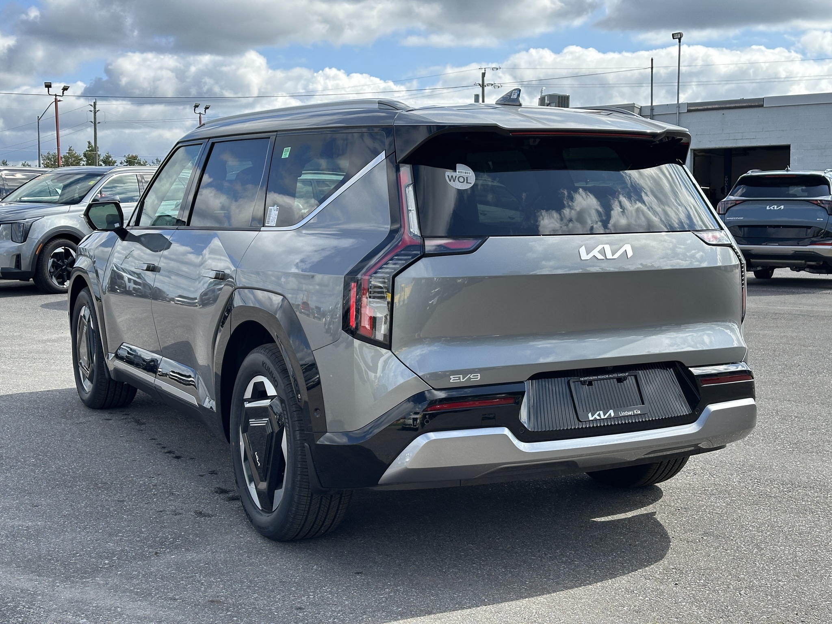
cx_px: 416
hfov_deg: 39.7
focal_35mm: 48
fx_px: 1154
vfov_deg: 30.3
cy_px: 312
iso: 64
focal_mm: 6.86
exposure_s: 1/2114
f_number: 1.78
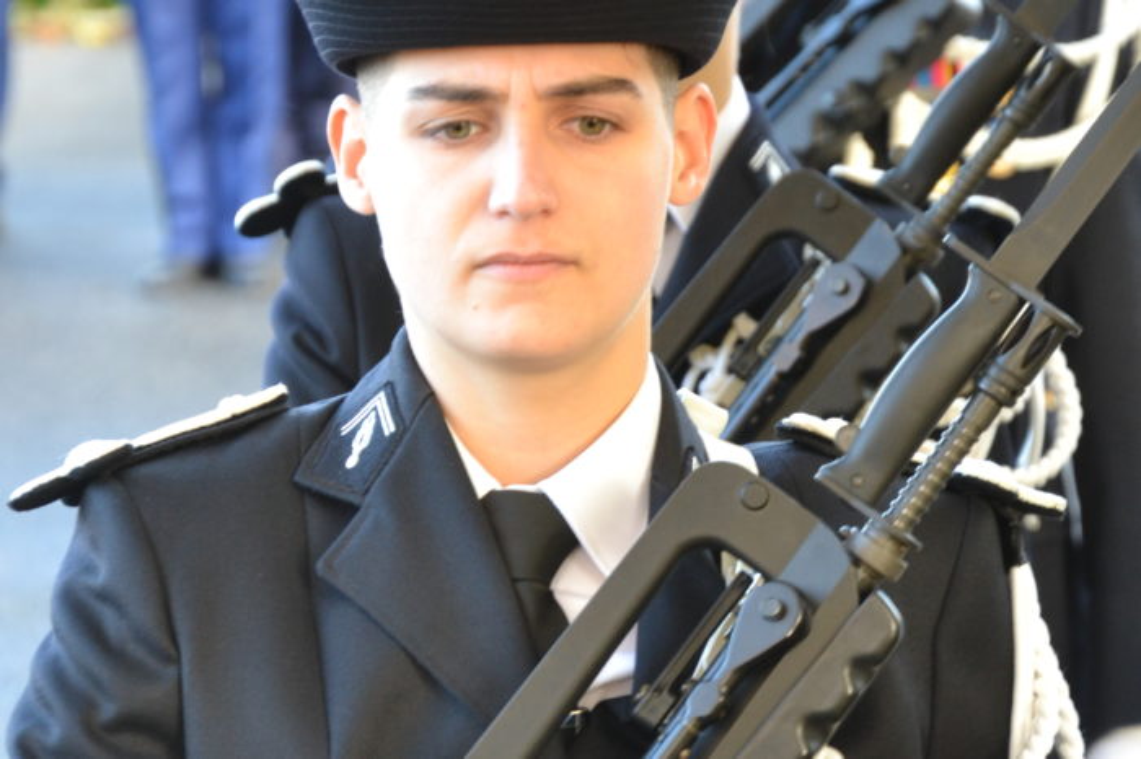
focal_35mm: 158
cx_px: 570
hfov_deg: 13.0
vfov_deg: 8.7
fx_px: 4989
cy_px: 380
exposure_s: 1/60
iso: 1000
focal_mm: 105
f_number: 5.6
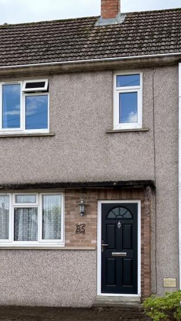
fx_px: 461
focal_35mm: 54
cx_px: 95
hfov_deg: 22.2
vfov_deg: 37.9
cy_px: 225
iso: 50
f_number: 1.6
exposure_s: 1/1007
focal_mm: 5.96
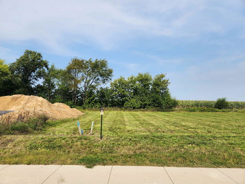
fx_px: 163
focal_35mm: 23
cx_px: 122
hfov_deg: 73.9
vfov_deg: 58.9
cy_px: 92
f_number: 1.8
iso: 20
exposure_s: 1/2365
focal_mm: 5.4
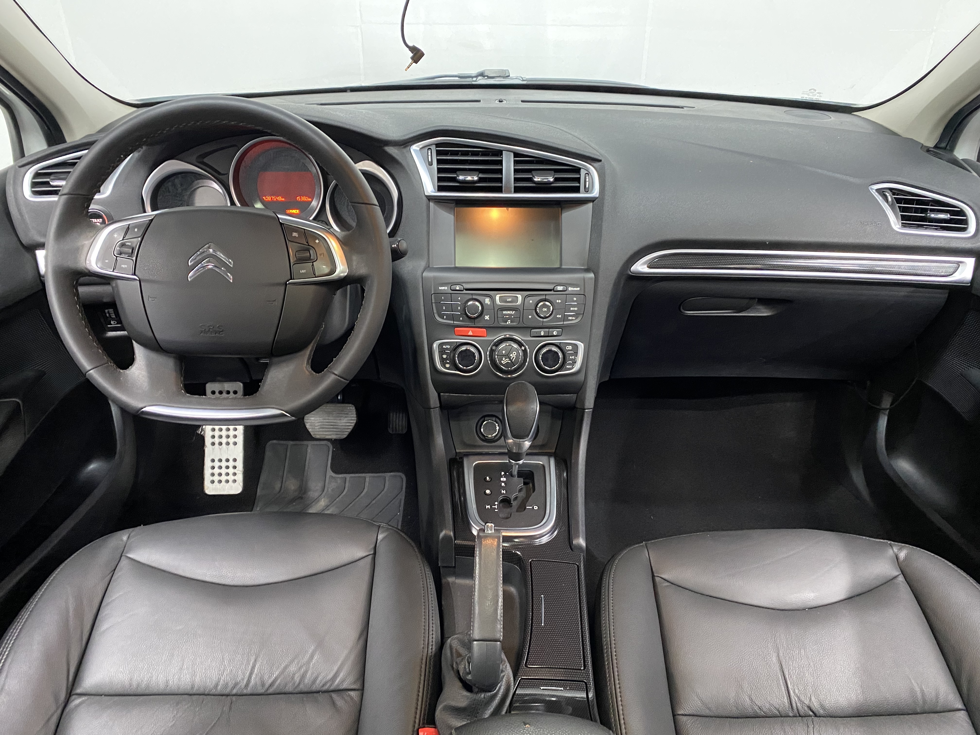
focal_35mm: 26
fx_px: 736
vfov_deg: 53.1
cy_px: 368
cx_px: 490
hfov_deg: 67.3
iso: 500
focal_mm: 4.25
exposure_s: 1/33
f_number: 1.8
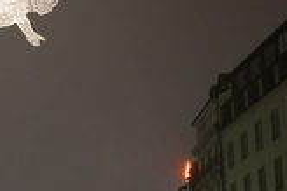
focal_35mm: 128
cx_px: -93
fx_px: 1019
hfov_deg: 15.2
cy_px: 152
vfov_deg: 10.7
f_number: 4
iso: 16000
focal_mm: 35
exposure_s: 1/125
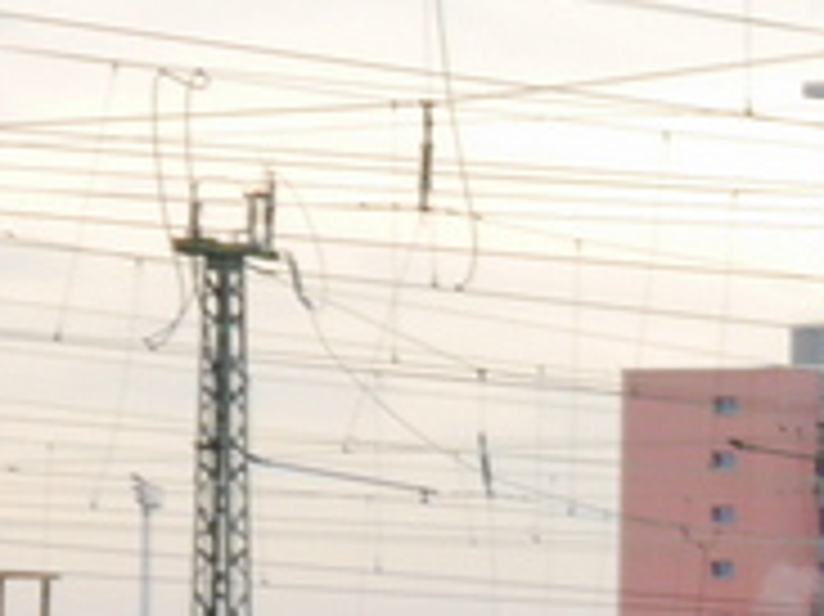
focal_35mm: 551
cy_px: 935
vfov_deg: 2.7
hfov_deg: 3.5
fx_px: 13107
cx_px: 2278
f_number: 5.6
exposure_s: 1/125
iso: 160
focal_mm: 42
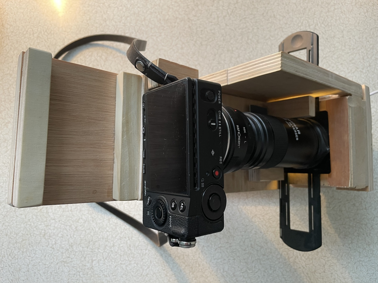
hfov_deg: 67.3
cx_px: 189
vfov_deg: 53.1
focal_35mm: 26
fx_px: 284
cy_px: 142
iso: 100
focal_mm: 4.2
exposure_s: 1/50
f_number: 1.6
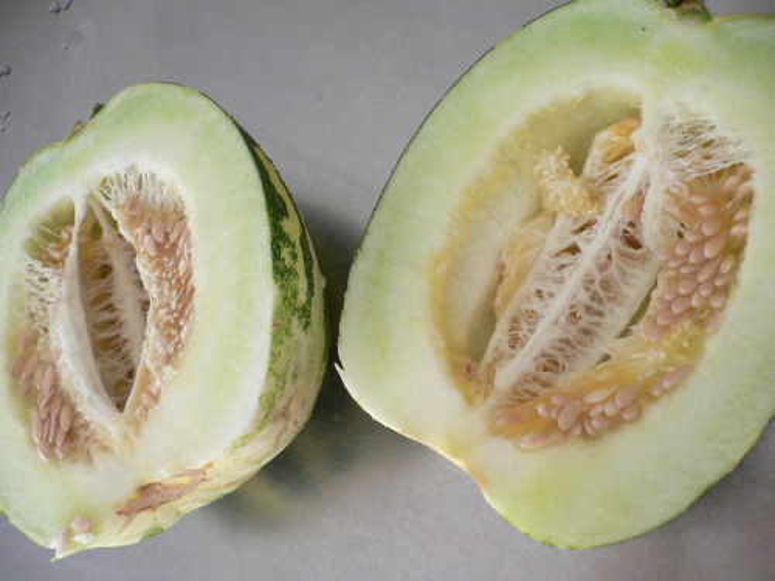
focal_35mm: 35
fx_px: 784
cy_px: 290
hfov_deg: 52.6
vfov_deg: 40.7
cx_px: 388
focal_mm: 5.8
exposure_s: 1/40
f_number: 2.8
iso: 100
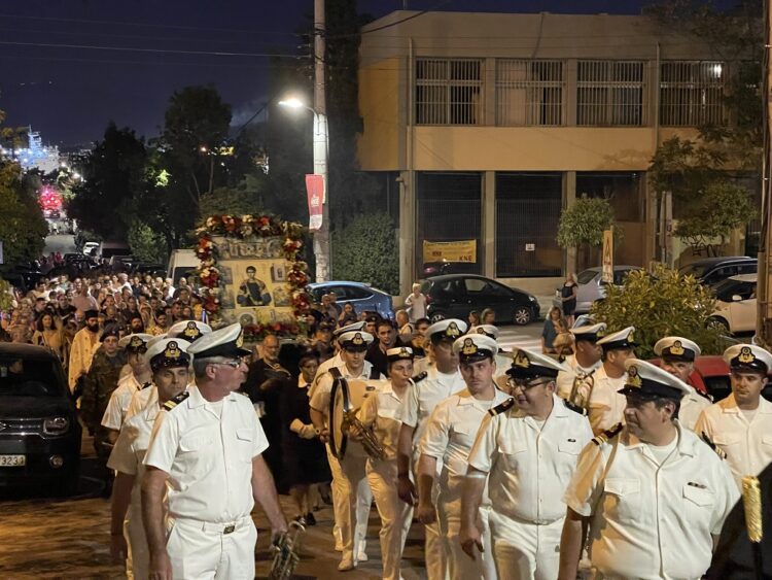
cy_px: 290
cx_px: 386
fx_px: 1428
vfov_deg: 22.9
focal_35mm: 64
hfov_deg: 30.3
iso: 1250
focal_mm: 7.5
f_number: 2.2
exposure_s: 1/25
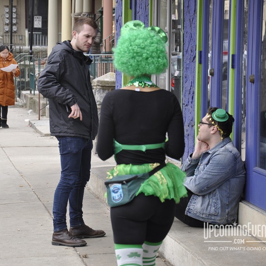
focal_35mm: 174
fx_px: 1513
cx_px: 89
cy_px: 133
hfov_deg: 10.0
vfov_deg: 10.0
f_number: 7.1
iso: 400
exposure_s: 1/200
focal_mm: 90
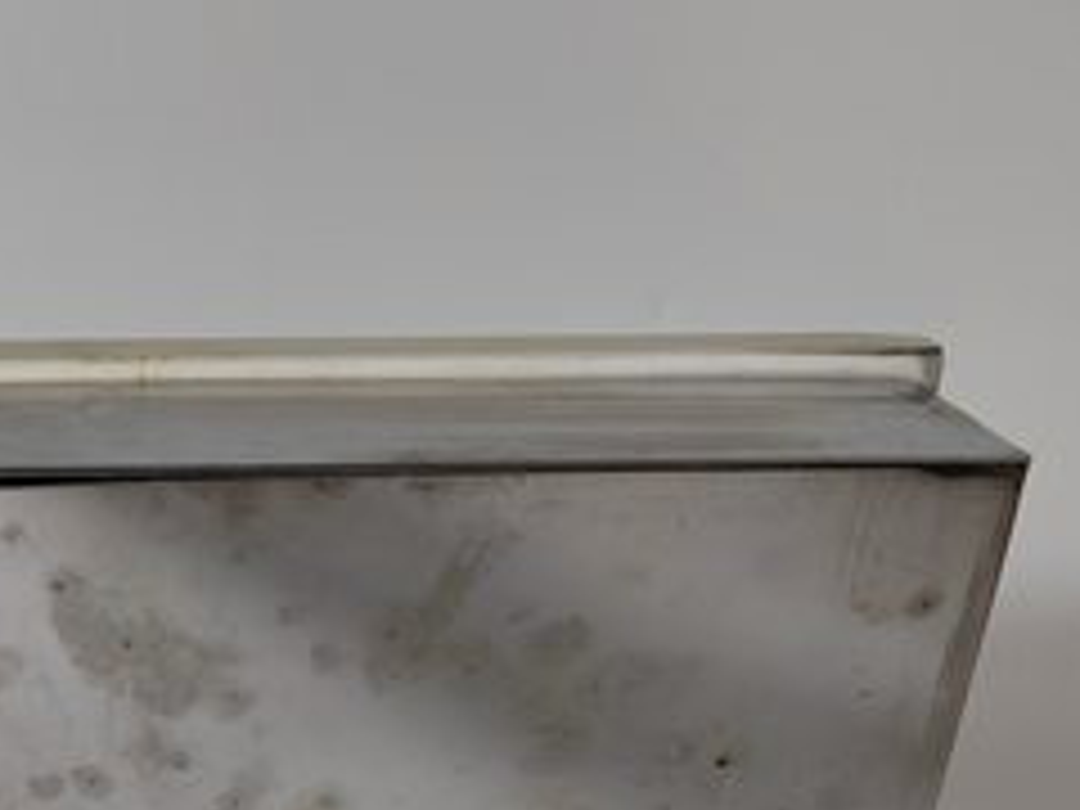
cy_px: 767
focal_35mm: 48
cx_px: 176
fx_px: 1498
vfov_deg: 28.8
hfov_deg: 37.8
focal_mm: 5.52
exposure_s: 1/100
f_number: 1.9
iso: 391
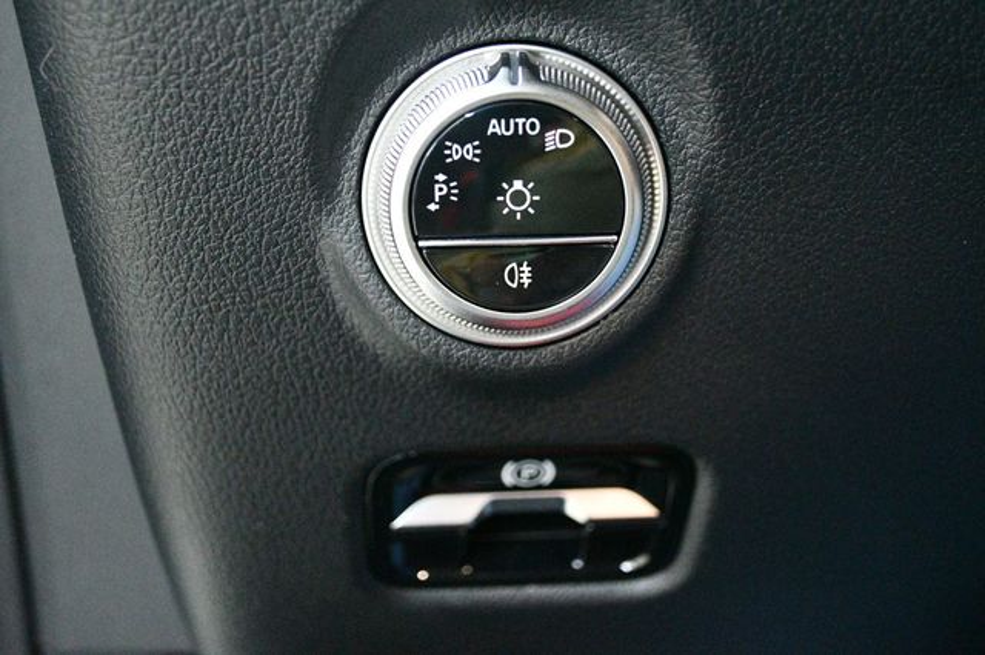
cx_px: 492
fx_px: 1313
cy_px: 328
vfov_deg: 28.0
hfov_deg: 41.1
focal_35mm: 48
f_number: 4.8
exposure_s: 1/60
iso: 12800
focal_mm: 32
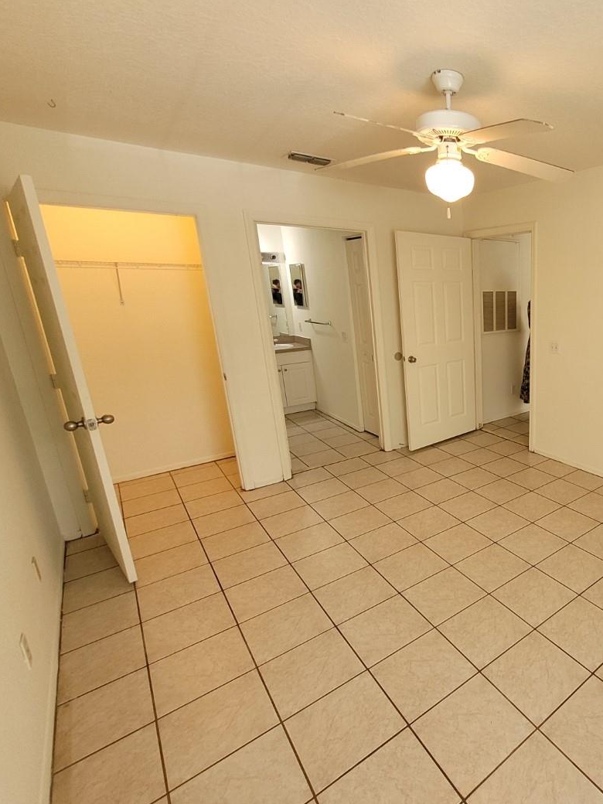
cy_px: 403
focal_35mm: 18
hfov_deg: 62.8
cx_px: 515
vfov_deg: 87.8
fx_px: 418
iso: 200
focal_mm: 1.74
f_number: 2.2
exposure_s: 1/60
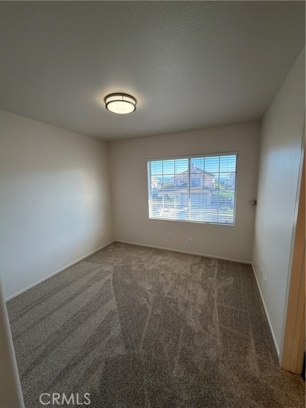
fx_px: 165
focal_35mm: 14
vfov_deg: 102.1
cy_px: 204
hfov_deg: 85.7
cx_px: 153
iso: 64
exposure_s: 1/138
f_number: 2.2
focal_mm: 2.22
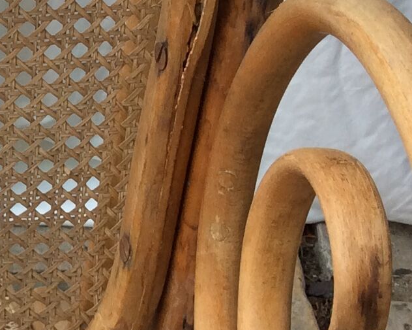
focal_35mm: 128
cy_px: 183
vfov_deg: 12.0
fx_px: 1560
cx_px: -276
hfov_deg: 13.8
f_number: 2.4
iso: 32
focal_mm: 3.3
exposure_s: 1/158
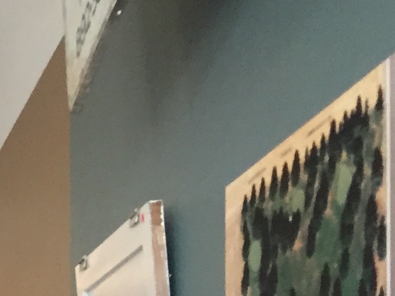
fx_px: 1506
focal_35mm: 132
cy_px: 588
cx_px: -410
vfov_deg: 10.4
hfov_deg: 12.9
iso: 100
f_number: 2.2
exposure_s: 1/30
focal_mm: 4.15
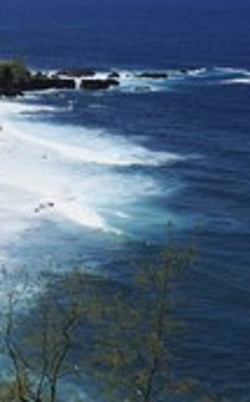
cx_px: -195
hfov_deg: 12.6
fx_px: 1039
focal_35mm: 95
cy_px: 131
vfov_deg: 21.8
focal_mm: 38
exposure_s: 1/160
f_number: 18
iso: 200
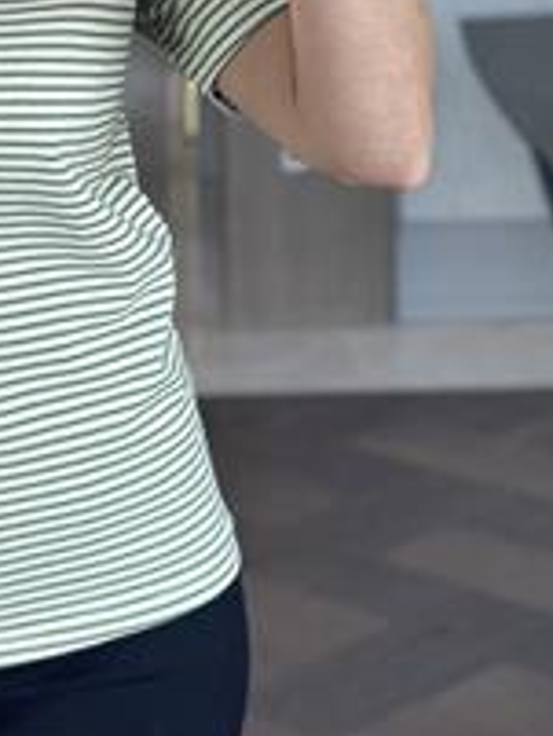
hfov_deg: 12.0
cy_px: 66
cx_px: -88
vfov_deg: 16.1
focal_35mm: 121
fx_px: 2575
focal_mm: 6.86
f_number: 1.78
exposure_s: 1/67
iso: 125
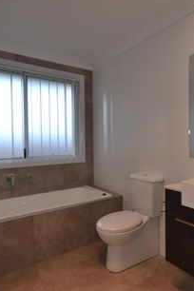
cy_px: 144
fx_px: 186
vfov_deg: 76.1
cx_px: 120
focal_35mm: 23
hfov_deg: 54.6
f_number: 5.6
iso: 320
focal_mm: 10
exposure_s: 1/125
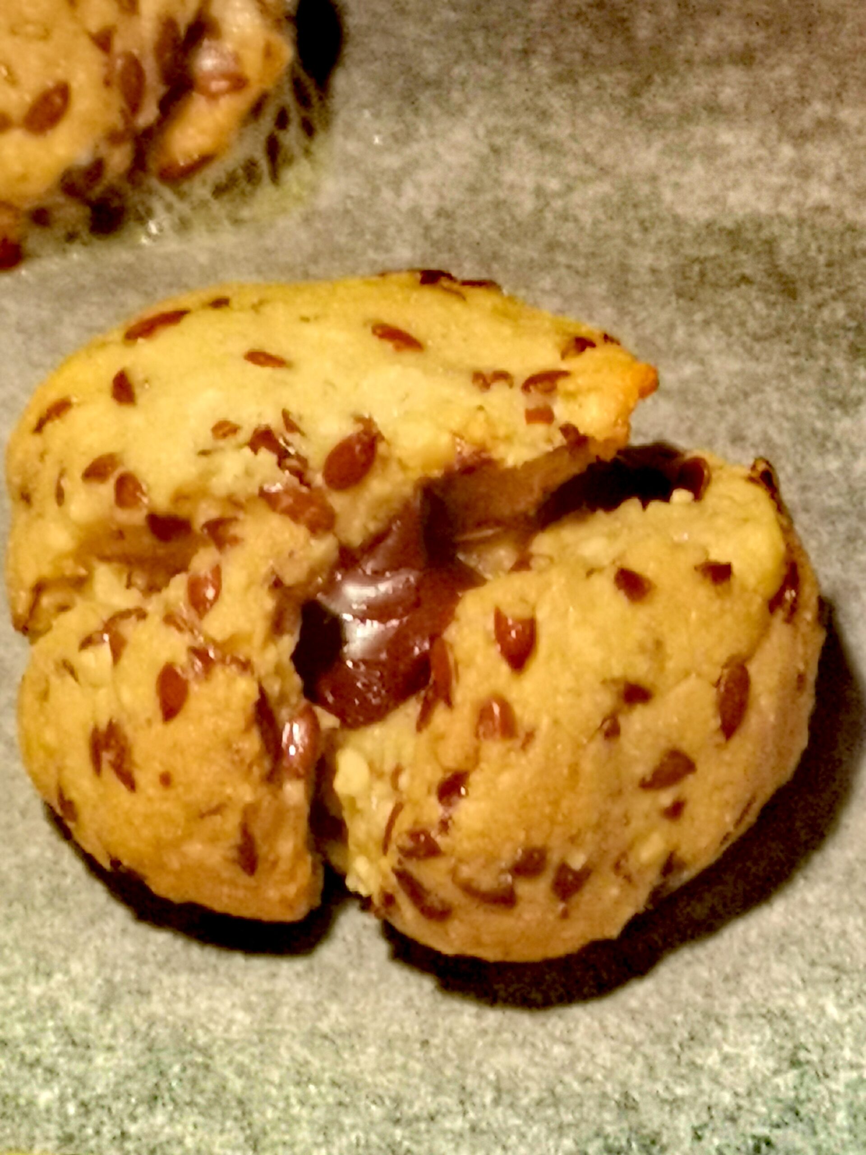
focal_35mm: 141
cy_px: 578
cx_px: 433
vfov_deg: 14.0
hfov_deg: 10.5
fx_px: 4703
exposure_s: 1/50
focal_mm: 5.58
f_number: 1.8
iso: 400
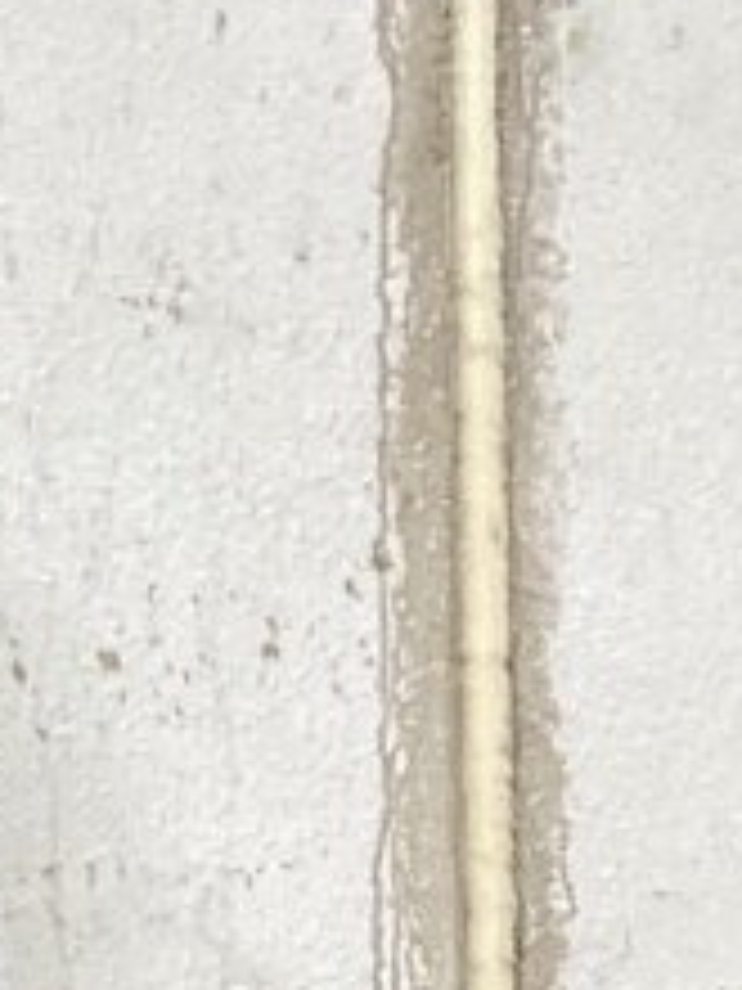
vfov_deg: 18.2
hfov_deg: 13.0
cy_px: 1280
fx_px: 2887
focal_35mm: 101
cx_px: -679
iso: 500
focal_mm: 4.25
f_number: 1.8
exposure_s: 1/25
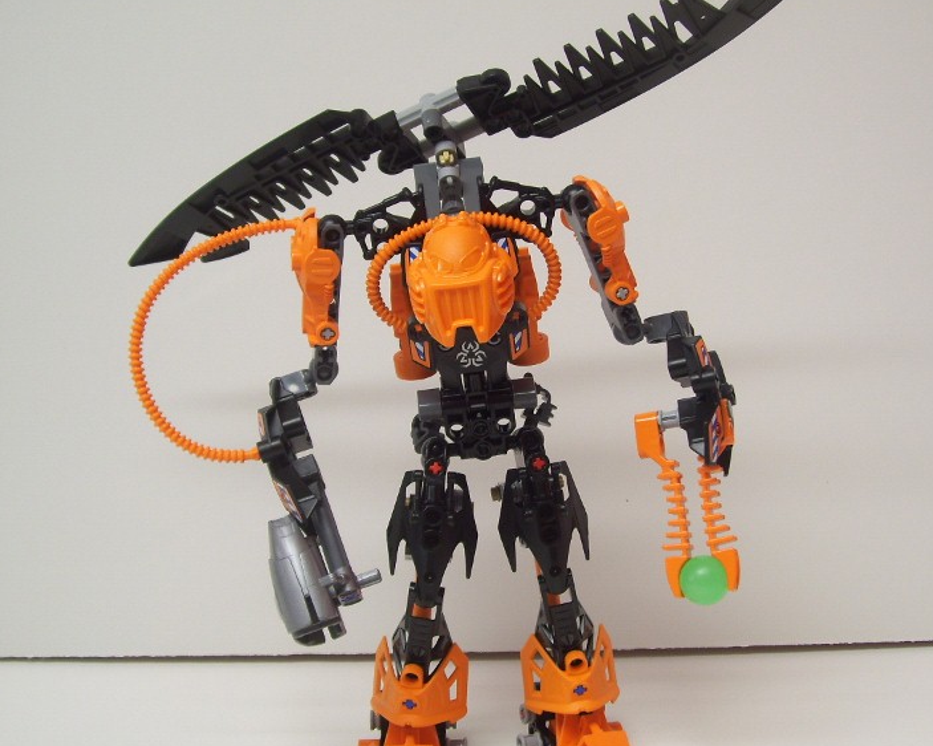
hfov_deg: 37.3
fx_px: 1380
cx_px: 478
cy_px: 386
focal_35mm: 50
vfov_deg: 30.2
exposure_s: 1/40
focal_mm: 7.6
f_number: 3
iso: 100
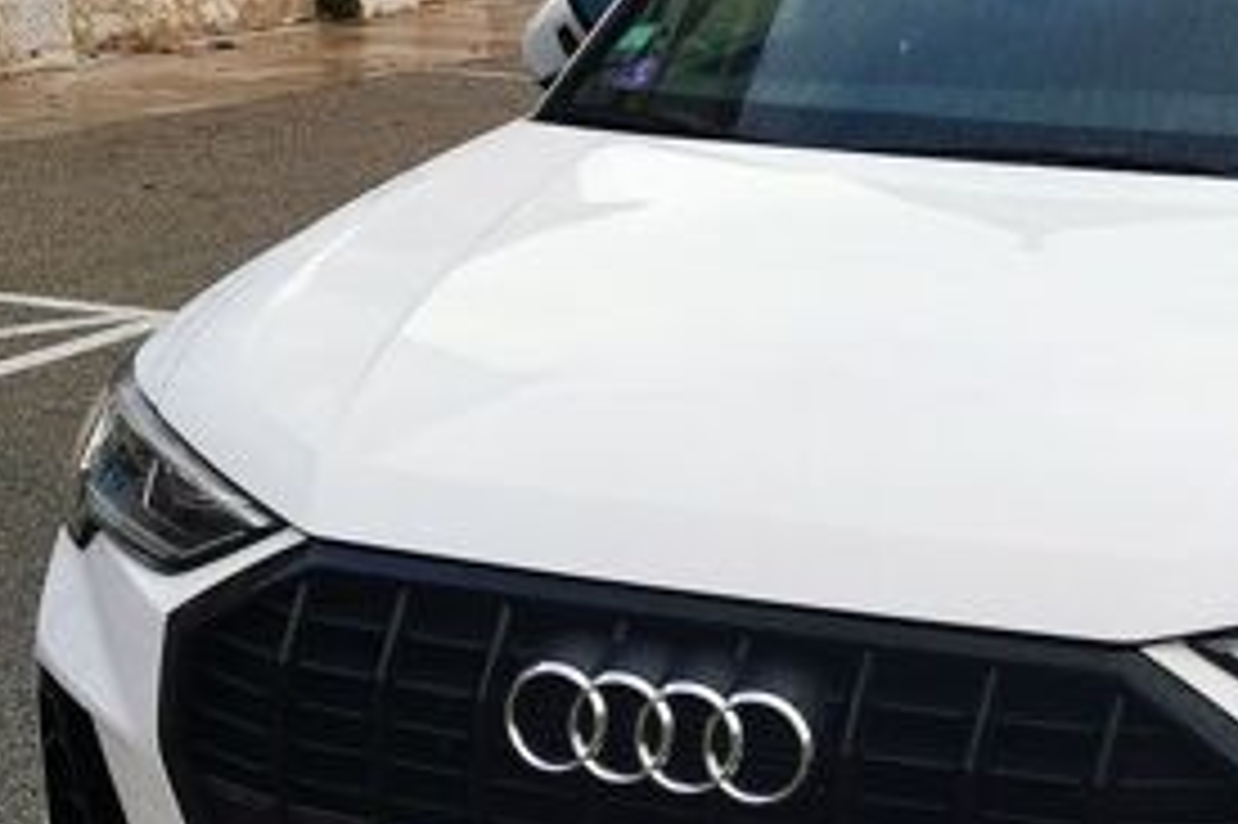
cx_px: 864
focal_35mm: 75
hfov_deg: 26.8
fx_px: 2578
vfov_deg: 18.1
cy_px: 486
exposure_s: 1/652
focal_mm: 5.58
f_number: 1.8
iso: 50
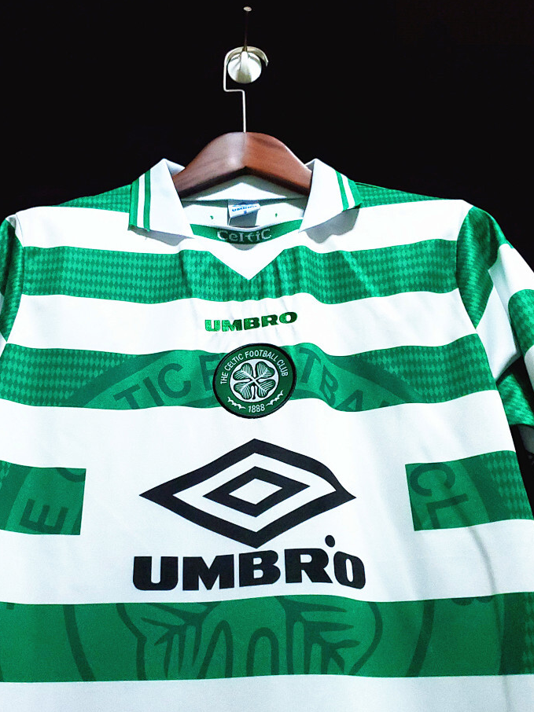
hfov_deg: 45.4
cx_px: 240
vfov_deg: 58.0
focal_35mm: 31
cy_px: 415
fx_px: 638
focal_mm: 4.3
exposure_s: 1/45
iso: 640
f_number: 1.5
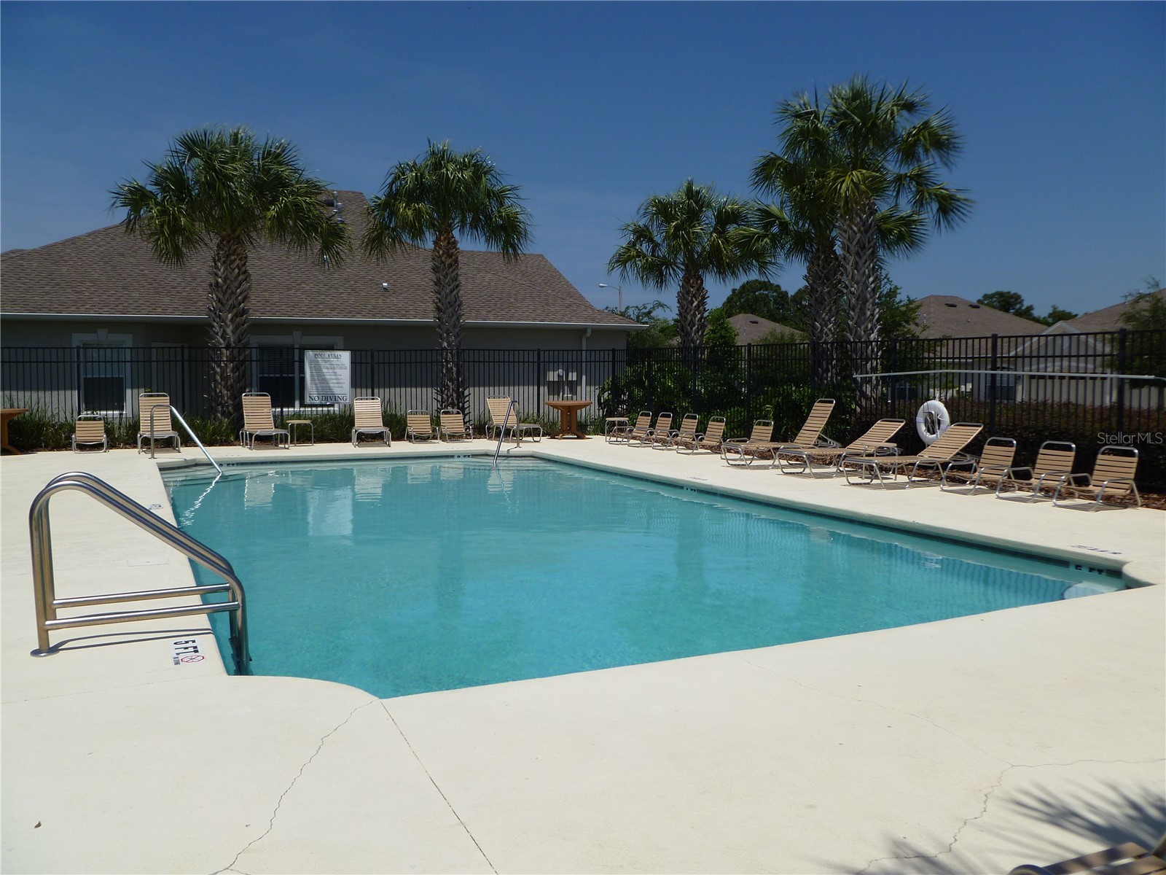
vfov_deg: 49.7
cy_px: 438
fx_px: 943
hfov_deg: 63.4
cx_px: 583
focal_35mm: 28
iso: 80
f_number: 10
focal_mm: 5
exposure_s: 1/250
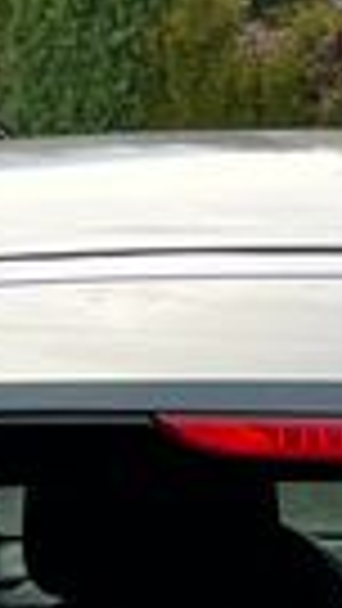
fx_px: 3464
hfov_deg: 5.6
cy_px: 1437
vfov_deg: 9.1
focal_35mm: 215
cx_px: 616
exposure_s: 1/657
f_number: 1.6
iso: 50
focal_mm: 5.1
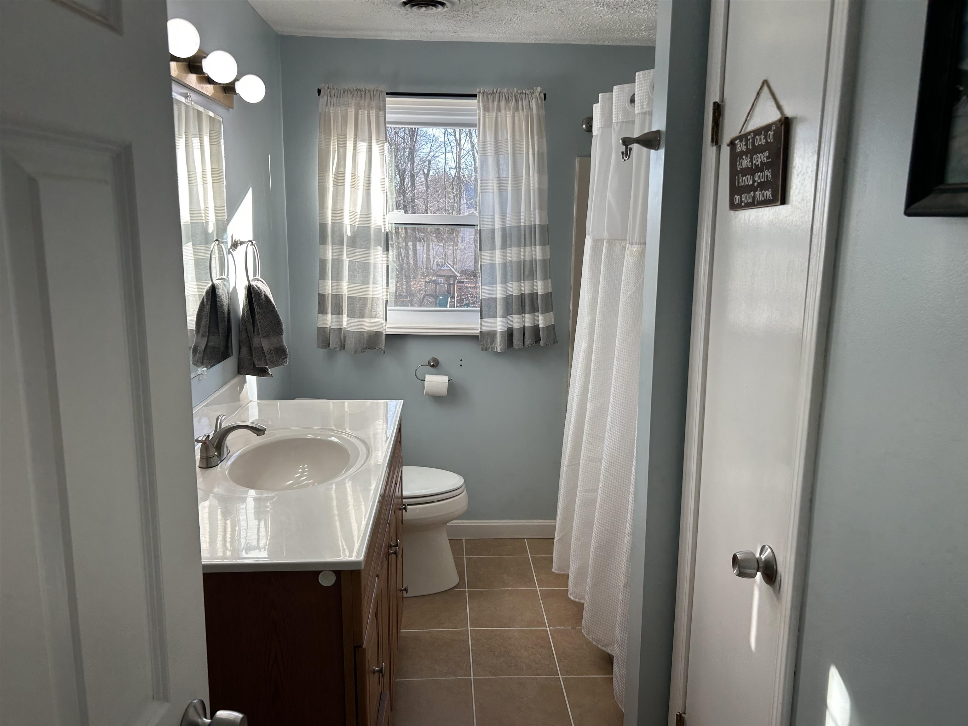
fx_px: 727
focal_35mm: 26
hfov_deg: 67.3
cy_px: 363
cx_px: 484
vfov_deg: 53.1
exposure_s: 1/158
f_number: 1.5
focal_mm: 5.7
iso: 40
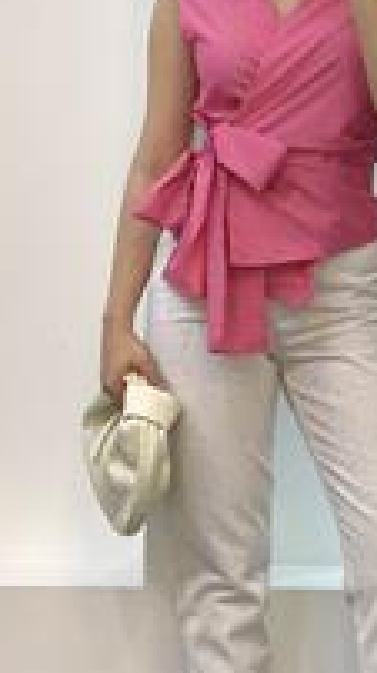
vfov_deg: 18.5
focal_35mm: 116
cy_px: 318
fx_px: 2070
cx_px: 324
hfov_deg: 10.4
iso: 64
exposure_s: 1/100
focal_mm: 6
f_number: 2
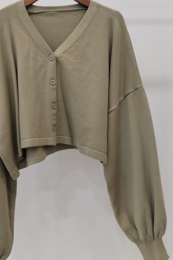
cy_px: 114
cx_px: 56
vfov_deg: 47.3
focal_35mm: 41
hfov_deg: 32.3
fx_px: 296
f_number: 1.8
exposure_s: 1/60
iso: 302
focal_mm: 4.75
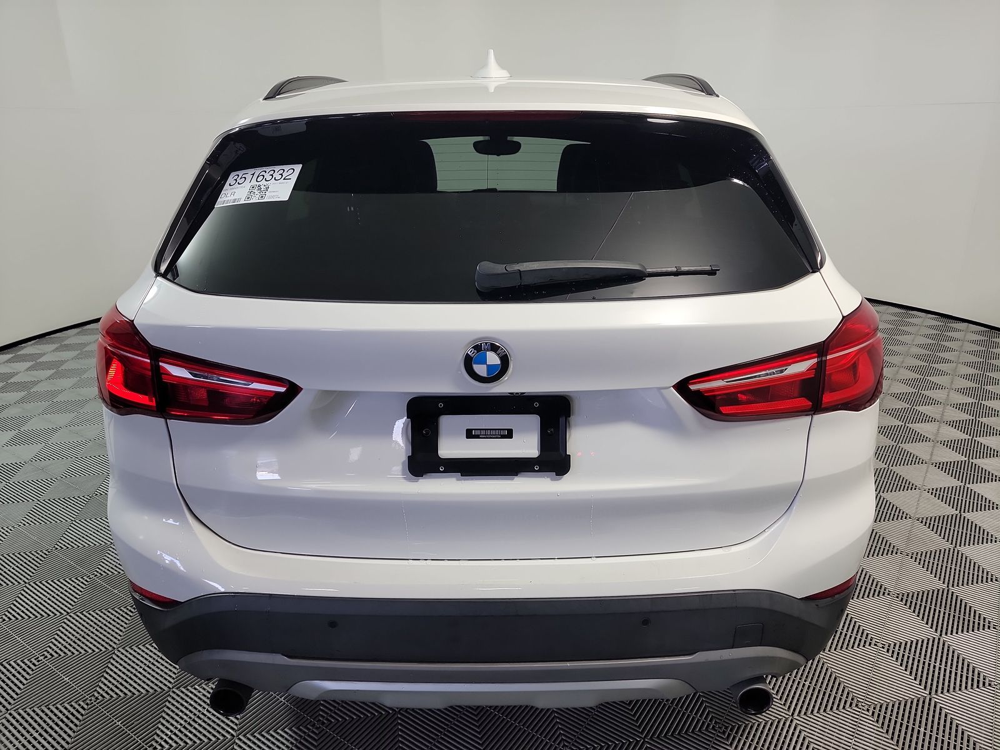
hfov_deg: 71.6
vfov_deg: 56.8
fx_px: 693
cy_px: 375
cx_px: 500
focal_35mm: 24
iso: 72
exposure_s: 1/59
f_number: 1.8
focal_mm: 6.7
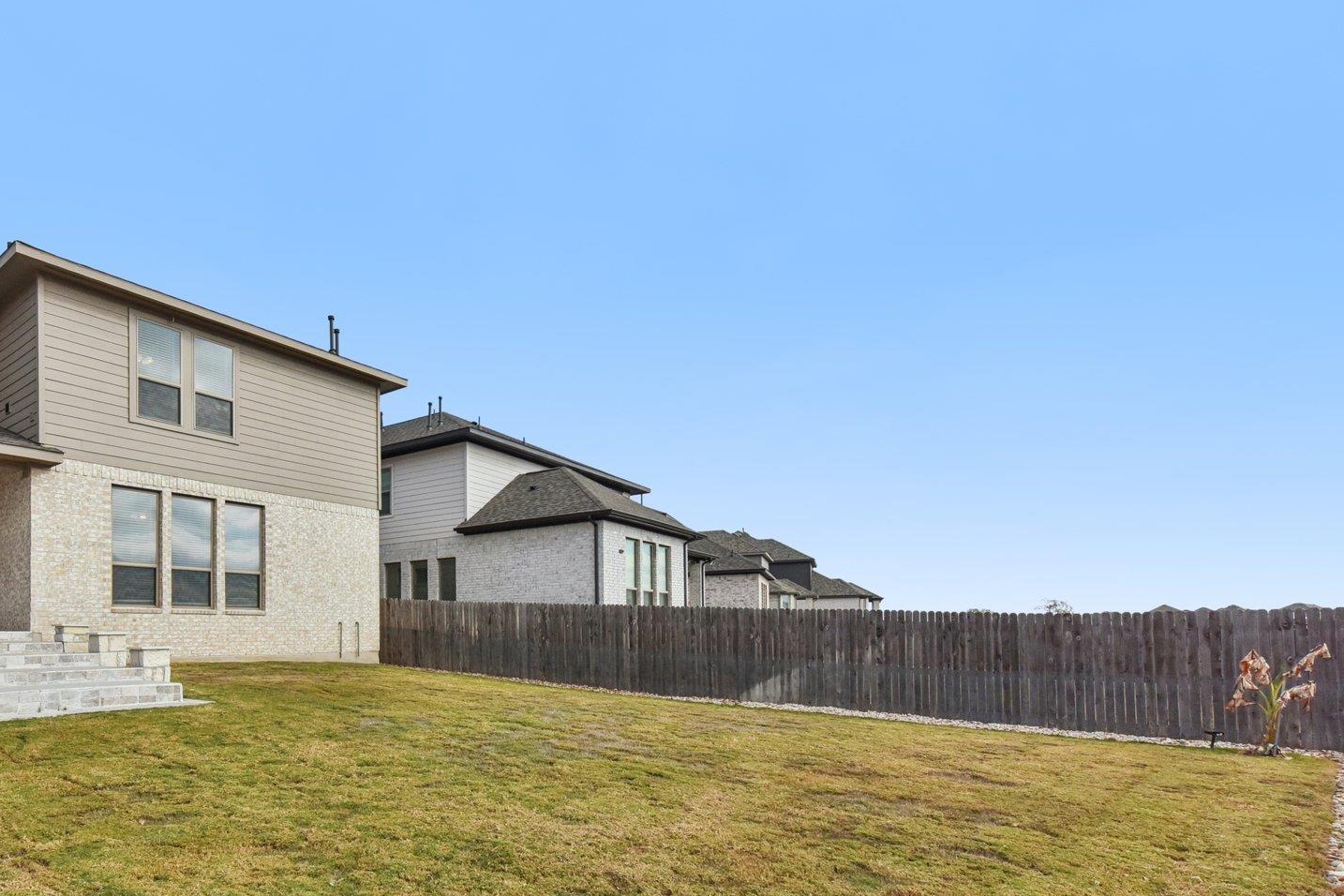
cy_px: 605
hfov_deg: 81.2
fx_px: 747
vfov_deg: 60.3
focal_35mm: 20
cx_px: 451
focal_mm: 14
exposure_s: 1/3200
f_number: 8
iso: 800
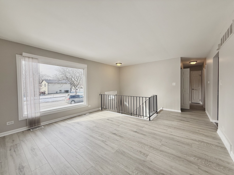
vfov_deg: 85.7
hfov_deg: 102.1
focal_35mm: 14
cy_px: 88
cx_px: 117
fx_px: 95
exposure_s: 1/319
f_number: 2.2
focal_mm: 2.22
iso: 64
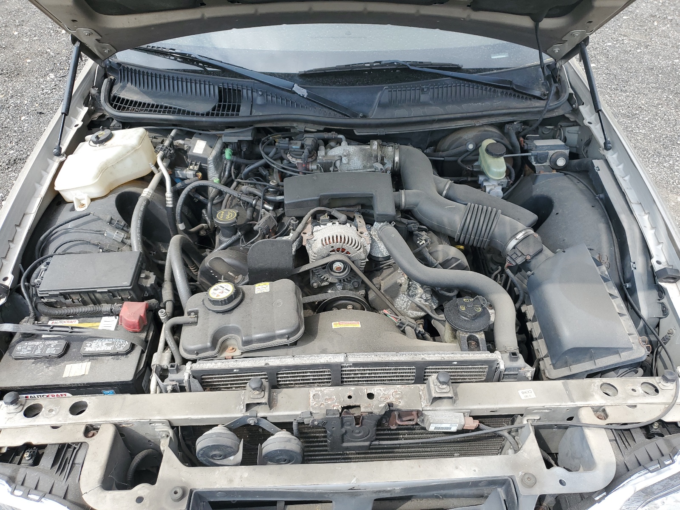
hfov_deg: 67.3
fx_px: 511
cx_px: 340
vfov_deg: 53.1
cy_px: 255
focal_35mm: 26
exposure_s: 1/833
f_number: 1.5
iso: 50
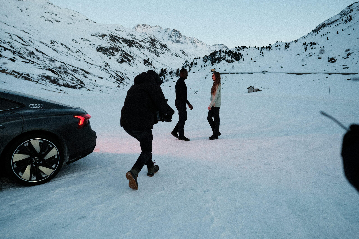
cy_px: 120
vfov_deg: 47.9
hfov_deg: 67.4
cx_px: 180
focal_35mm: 27
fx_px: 269
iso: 1250
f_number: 2
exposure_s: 1/1000
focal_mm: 18
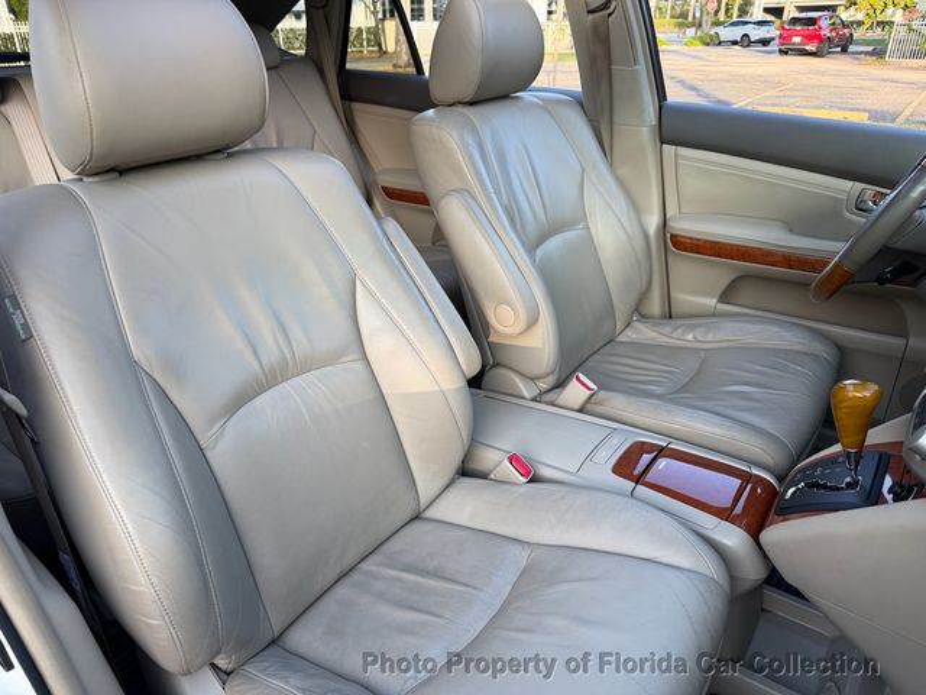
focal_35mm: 24
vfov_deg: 56.8
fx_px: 642
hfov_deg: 71.6
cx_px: 463
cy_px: 348
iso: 100
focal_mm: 6.76
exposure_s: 1/491
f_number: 1.78
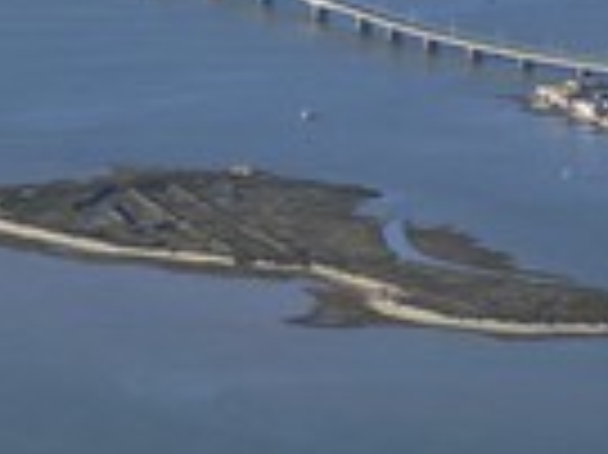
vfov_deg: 4.7
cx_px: 218
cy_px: -49
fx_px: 5528
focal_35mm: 315
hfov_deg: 6.3
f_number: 5
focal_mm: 70
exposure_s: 1/640
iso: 100
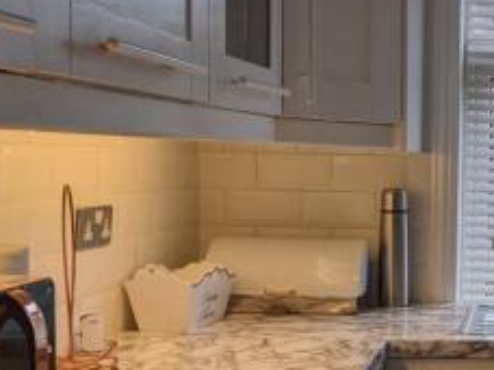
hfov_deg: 25.7
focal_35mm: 69
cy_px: 237
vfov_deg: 21.3
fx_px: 985
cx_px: 569
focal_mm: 4.44
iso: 63
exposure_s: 1/391
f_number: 1.8
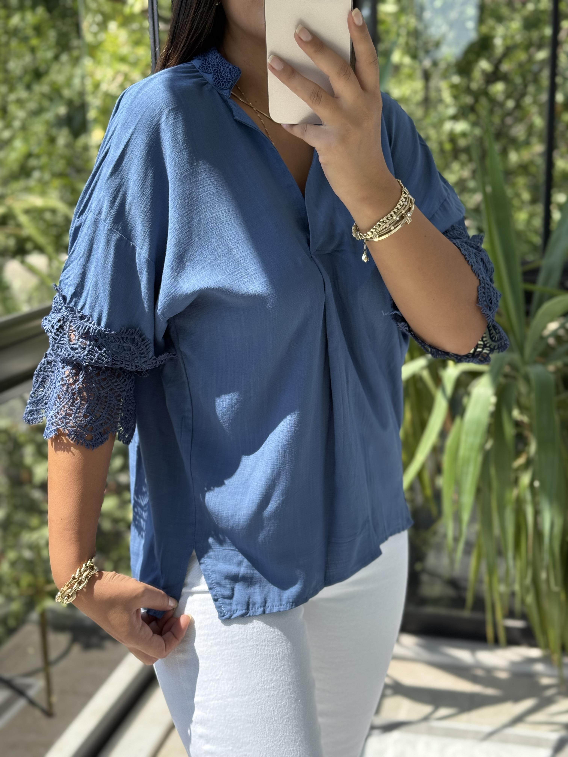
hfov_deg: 30.3
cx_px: 284
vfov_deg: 39.7
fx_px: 1050
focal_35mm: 48
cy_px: 378
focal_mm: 6.76
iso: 80
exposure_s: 1/646
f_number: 1.78
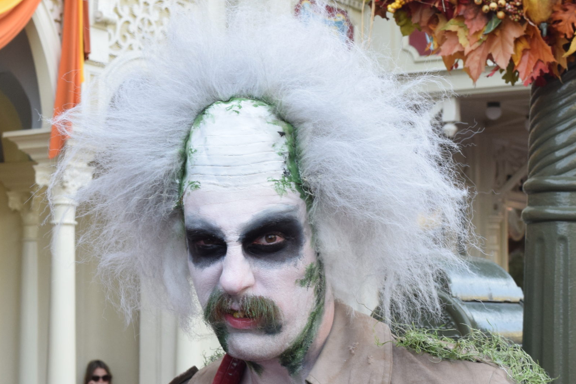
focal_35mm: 92
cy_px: 242
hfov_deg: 22.1
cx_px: 225
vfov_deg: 14.9
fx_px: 1472
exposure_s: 1/80
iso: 800
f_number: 11
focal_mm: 38
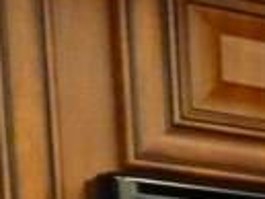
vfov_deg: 6.5
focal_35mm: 191
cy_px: 767
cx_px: 885
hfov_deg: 8.2
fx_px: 1464
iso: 800
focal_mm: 4.3
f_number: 3.3
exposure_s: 1/30
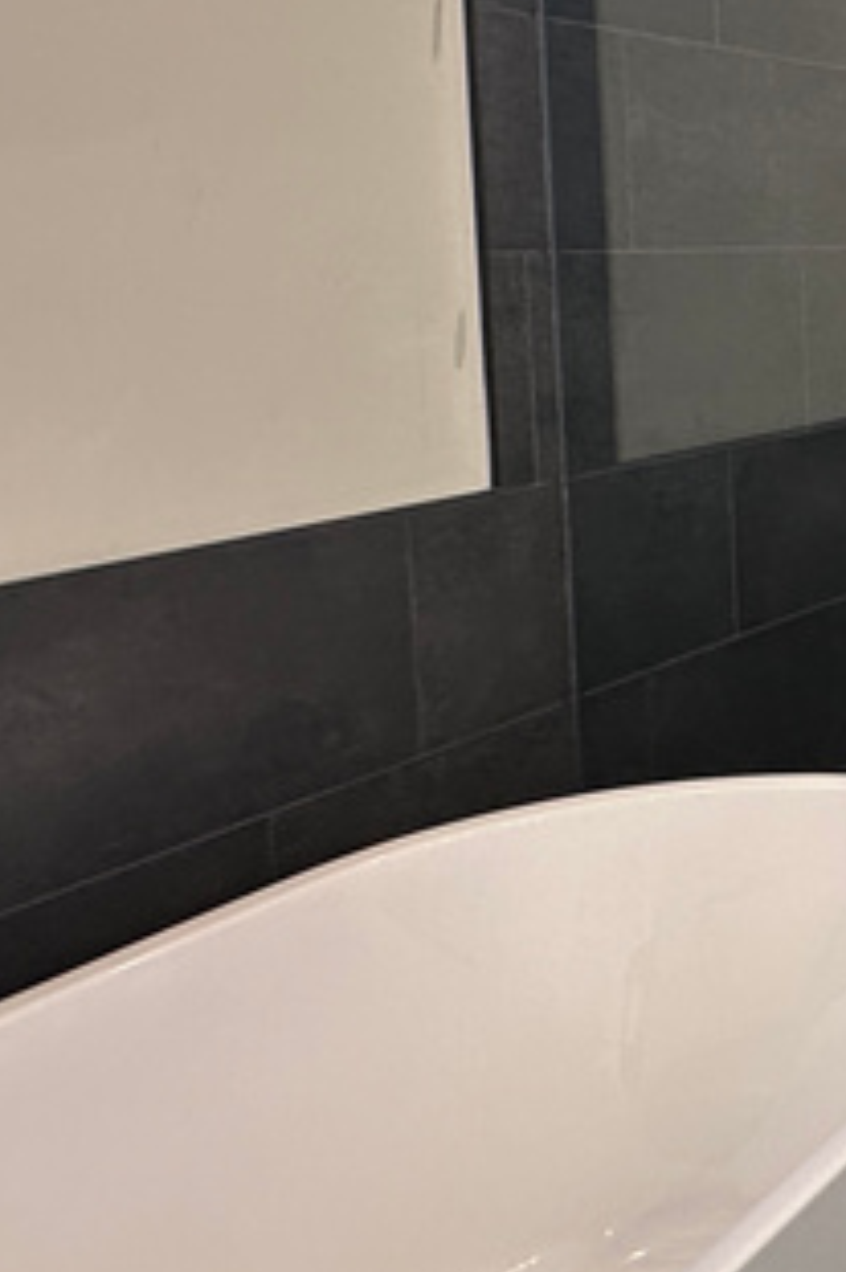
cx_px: 1631
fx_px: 1694
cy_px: 450
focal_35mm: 48
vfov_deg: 40.7
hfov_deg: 19.1
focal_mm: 2.22
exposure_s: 1/120
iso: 160
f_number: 2.2
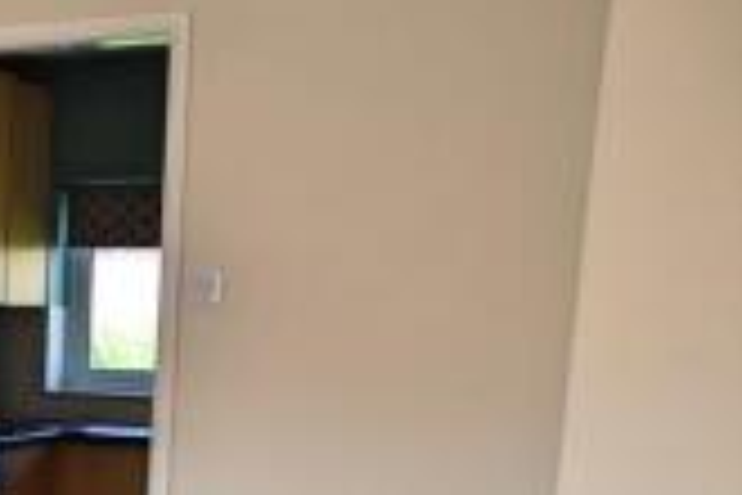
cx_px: -315
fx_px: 1608
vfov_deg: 16.3
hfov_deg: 22.2
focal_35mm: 78
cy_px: 691
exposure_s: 1/125
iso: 400
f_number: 5.6
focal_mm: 18
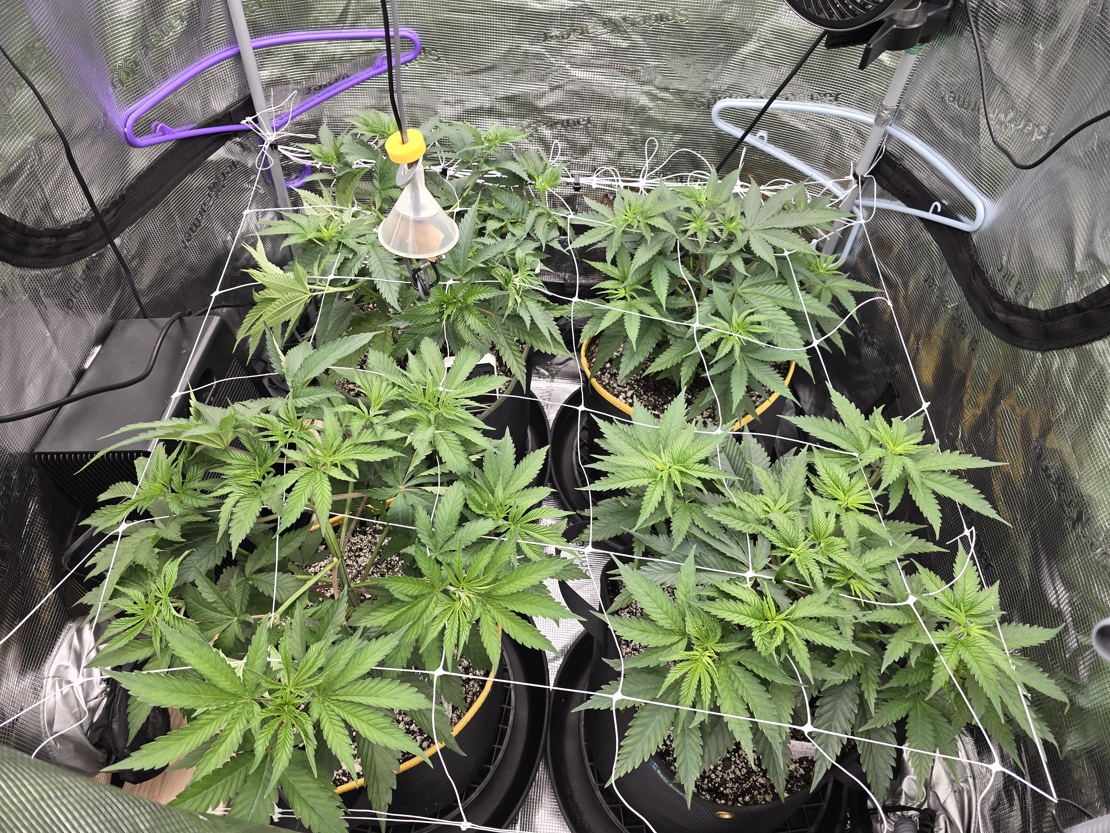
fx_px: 738
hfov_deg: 73.9
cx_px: 555
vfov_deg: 58.9
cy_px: 416
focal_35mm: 23
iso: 12
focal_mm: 6.3
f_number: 1.7
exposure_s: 1/120
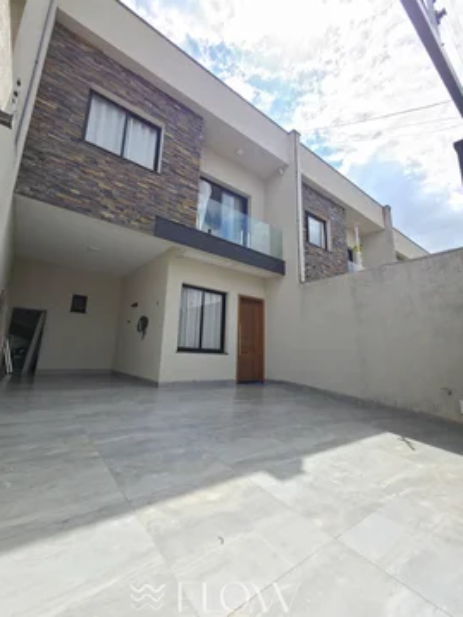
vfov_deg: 102.0
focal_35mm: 14
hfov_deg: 85.6
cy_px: 295
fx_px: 249
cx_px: 215
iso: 20
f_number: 1.9
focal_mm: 2.2
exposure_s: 1/4091
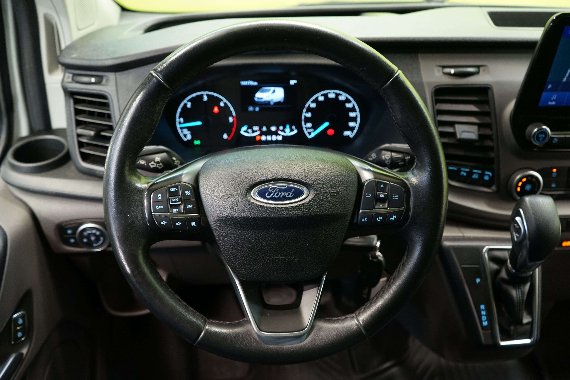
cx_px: 285
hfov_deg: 61.9
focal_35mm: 30
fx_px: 475
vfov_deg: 43.6
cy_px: 190
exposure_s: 1/20
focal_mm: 30
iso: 1250
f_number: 4
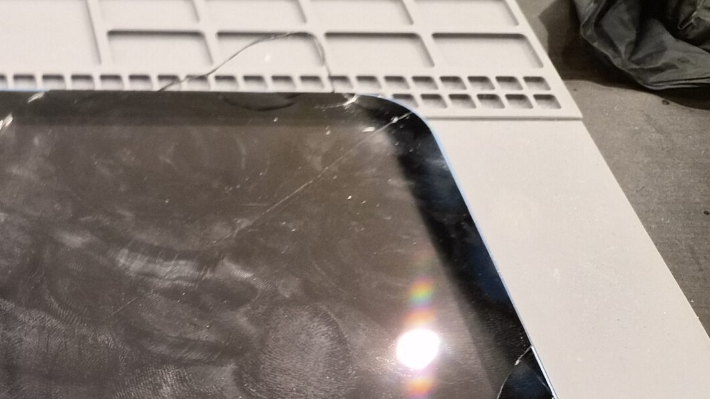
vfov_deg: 18.9
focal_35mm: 60
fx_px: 1129
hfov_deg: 30.2
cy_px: 490
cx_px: -126
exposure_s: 1/100
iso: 800
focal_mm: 5.4
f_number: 1.8
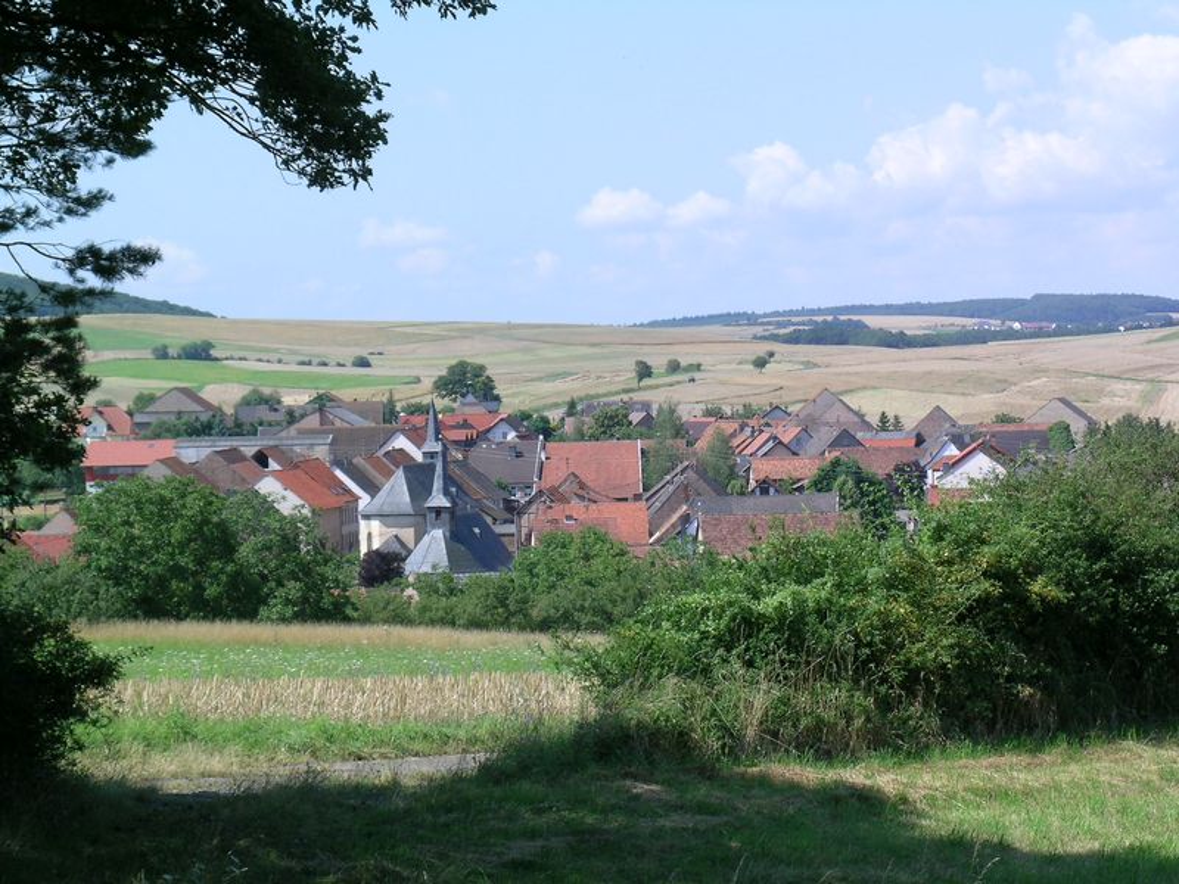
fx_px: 3951
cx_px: 590
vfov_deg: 12.8
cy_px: 442
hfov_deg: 17.0
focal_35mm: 116
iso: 50
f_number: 7.3
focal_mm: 24
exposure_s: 1/161
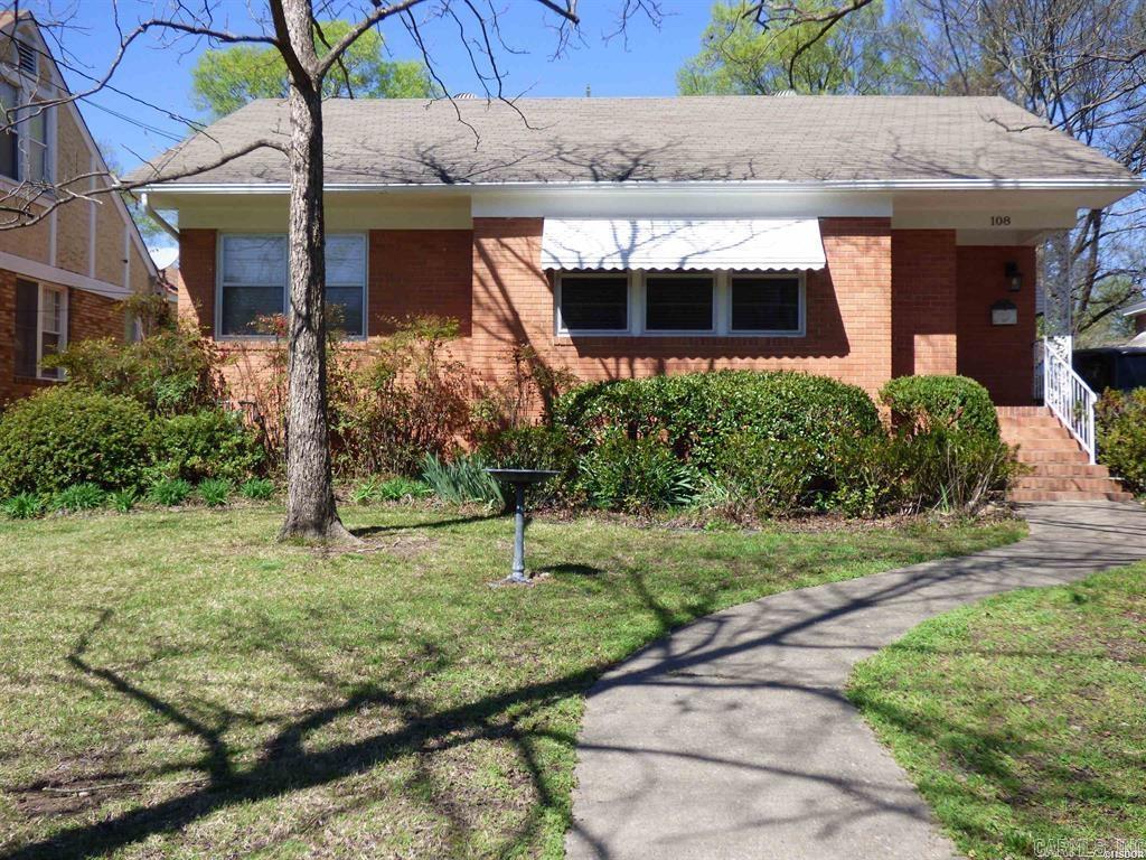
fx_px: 1225
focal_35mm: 37
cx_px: 573
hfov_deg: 50.1
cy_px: 430
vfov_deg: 38.7
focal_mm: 6.47
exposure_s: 1/640
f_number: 3.5
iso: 100
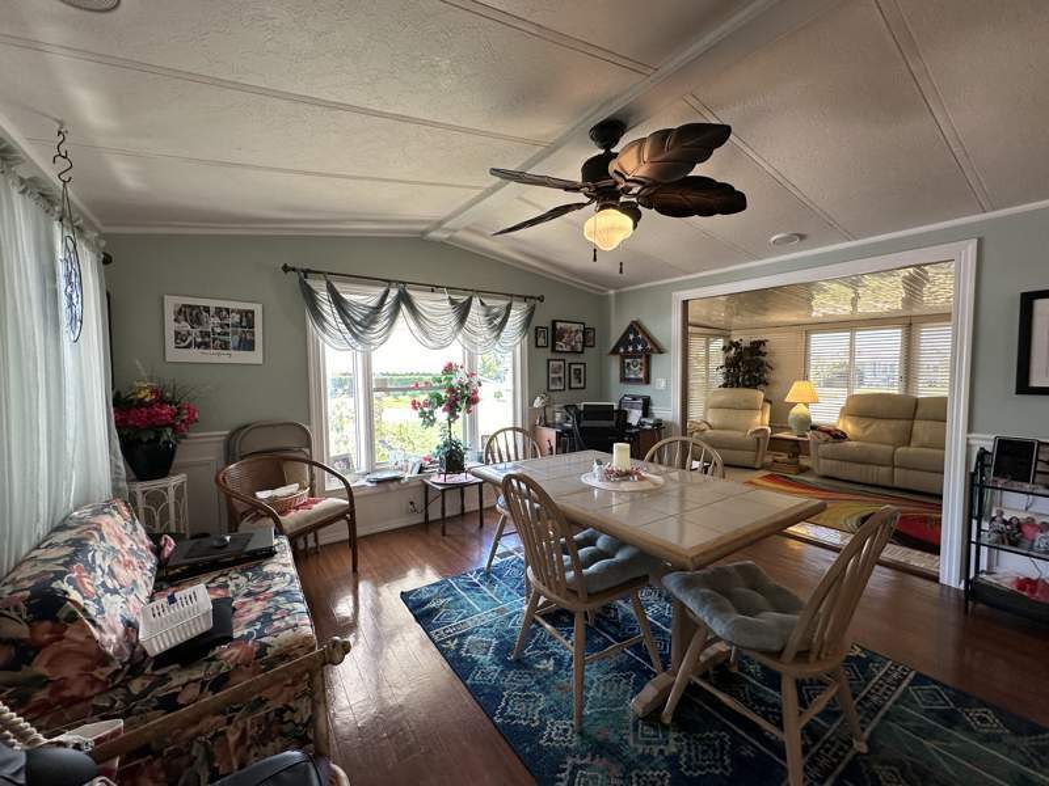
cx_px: 524
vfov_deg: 85.7
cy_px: 393
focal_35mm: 14
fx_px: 424
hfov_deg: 102.1
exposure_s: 1/99
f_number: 2.2
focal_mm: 2.22
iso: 100
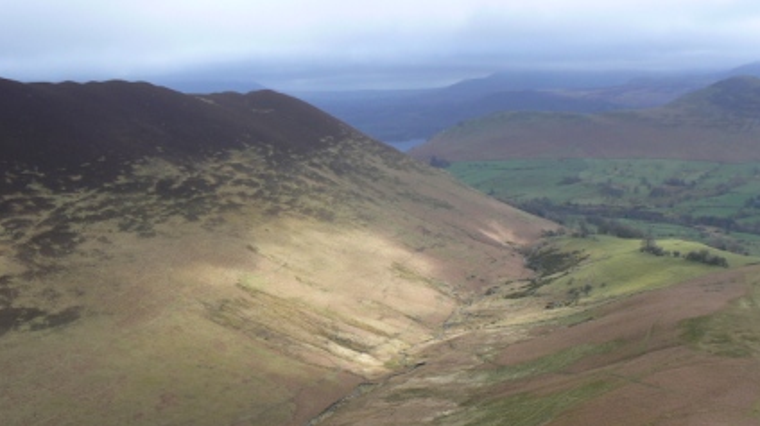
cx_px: 380
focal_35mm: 40
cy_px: 258
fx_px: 806
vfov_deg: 29.6
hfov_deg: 50.5
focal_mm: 6
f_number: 5.6
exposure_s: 1/320
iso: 80
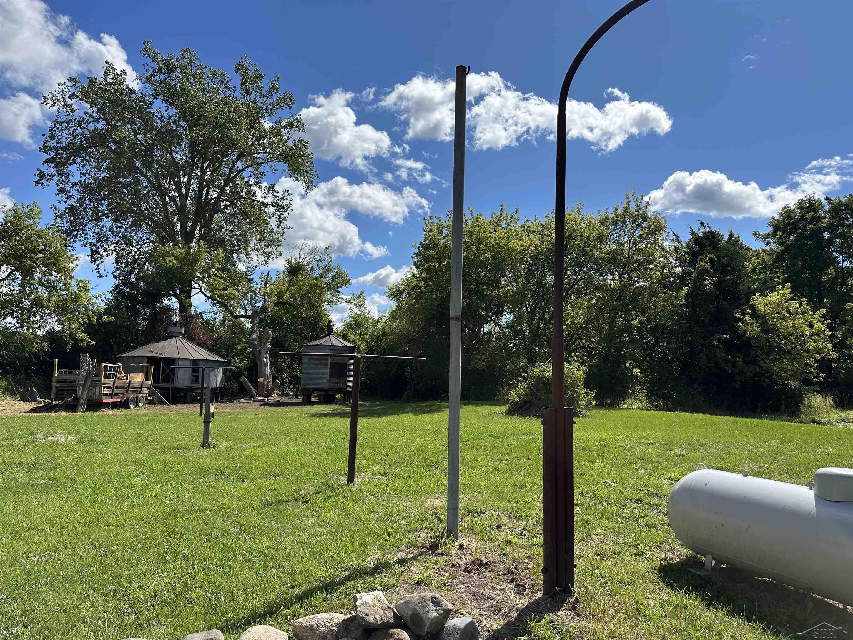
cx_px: 426
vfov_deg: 56.8
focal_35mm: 24
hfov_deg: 71.6
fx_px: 591
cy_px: 320
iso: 80
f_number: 1.78
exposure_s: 1/5525
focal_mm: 6.86
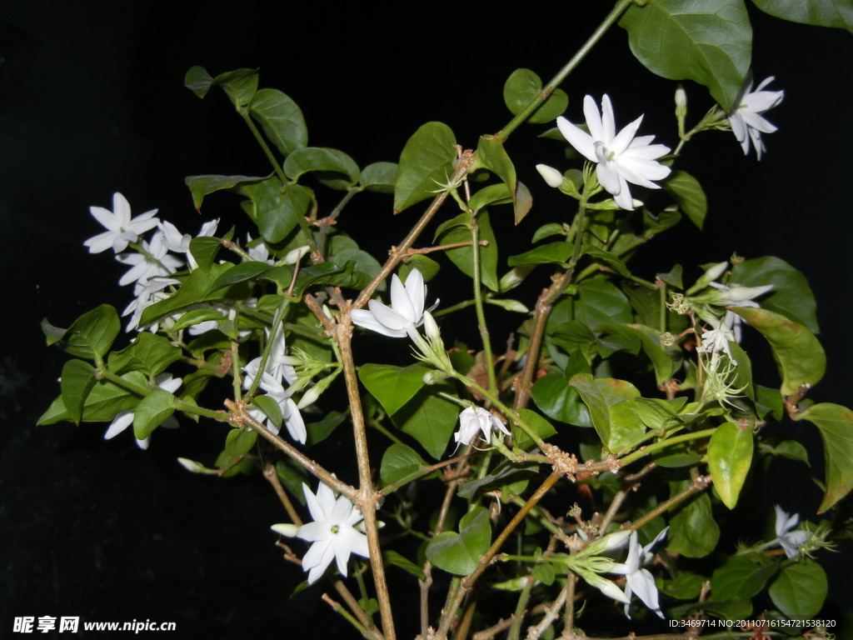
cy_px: 320
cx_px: 426
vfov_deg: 32.2
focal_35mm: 45
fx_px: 1109
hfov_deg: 42.1
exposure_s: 1/30
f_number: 3.8
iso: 200
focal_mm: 8.1
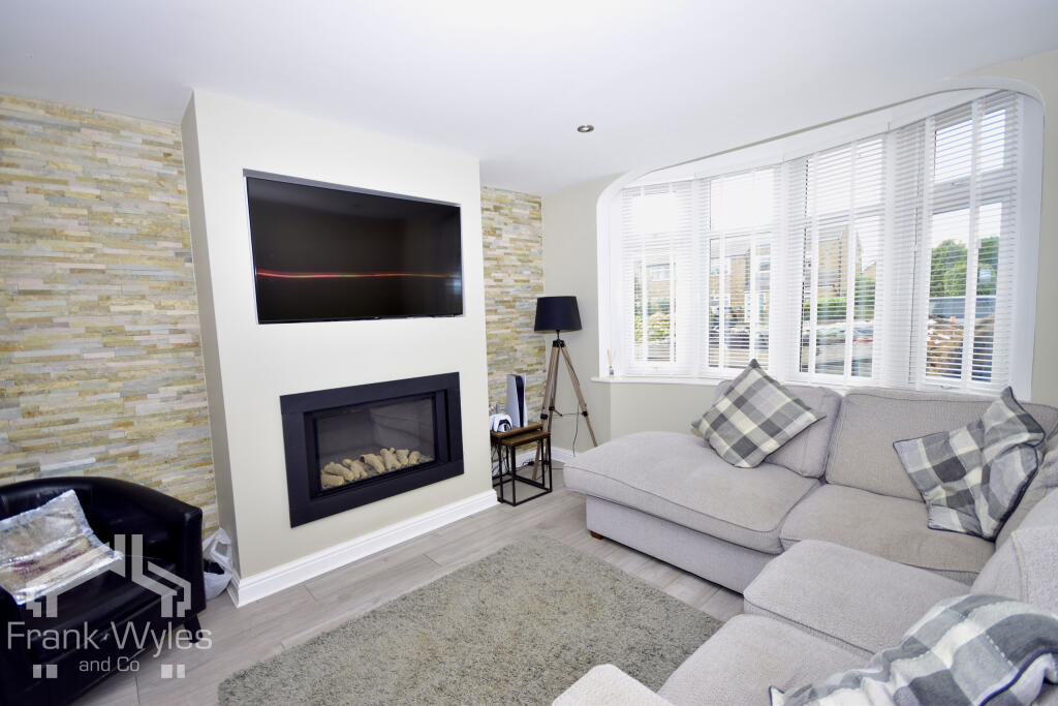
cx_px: 529
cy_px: 353
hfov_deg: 100.4
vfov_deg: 77.3
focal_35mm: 15
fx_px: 441
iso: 250
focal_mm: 10
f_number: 4
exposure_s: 1/125
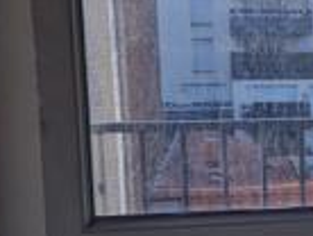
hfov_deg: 18.0
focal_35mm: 100
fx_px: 906
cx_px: 435
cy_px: 182
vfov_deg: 14.8
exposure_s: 1/352
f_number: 1.8
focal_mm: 5.4
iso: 50
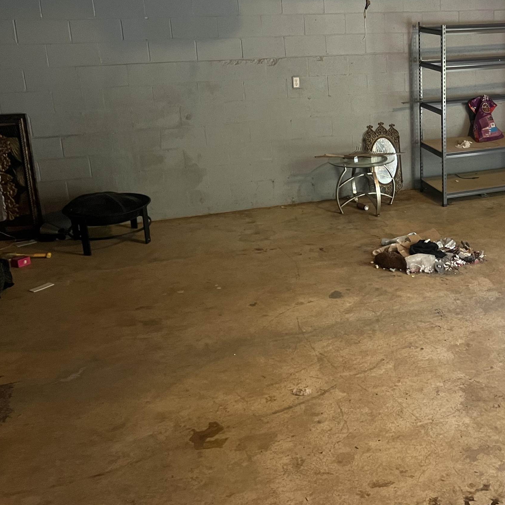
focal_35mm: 42
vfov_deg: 39.7
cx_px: 445
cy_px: 186
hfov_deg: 37.6
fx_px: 693
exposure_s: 1/60
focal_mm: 5.7
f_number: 1.5
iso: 320
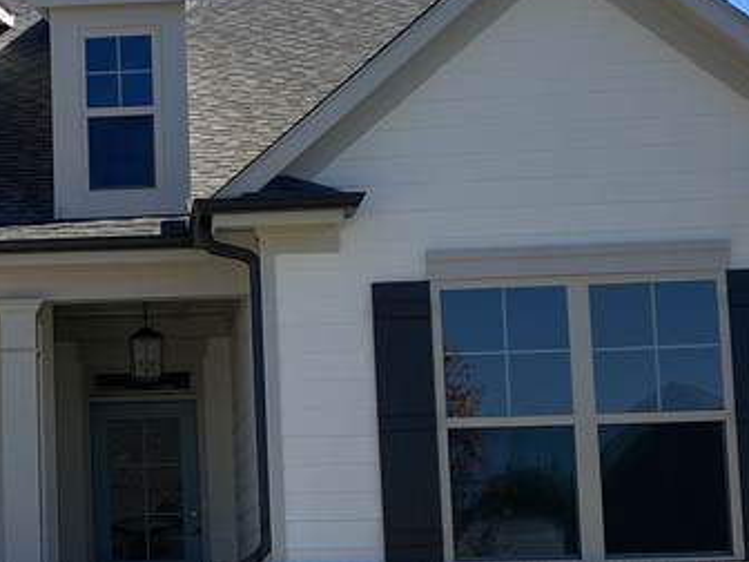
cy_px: 364
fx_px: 2142
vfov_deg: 14.9
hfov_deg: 19.1
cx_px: -54
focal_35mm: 99
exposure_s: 1/2183
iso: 32
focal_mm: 4.25
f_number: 1.8
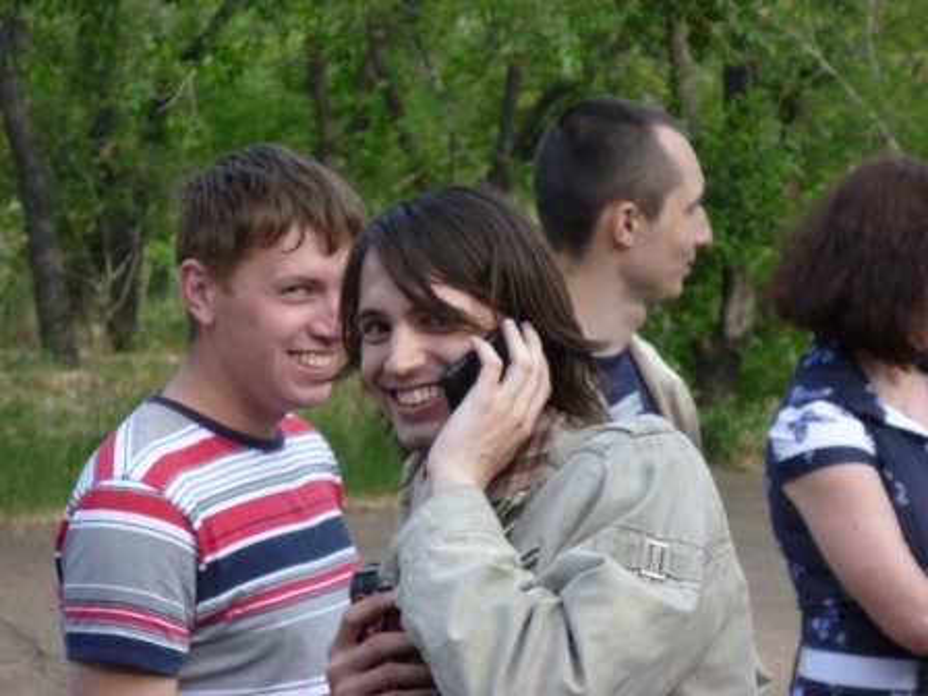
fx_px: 5362
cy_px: 348
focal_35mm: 200
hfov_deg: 9.9
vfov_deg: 7.4
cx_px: 464
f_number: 5.9
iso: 250
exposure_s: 1/125
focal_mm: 36
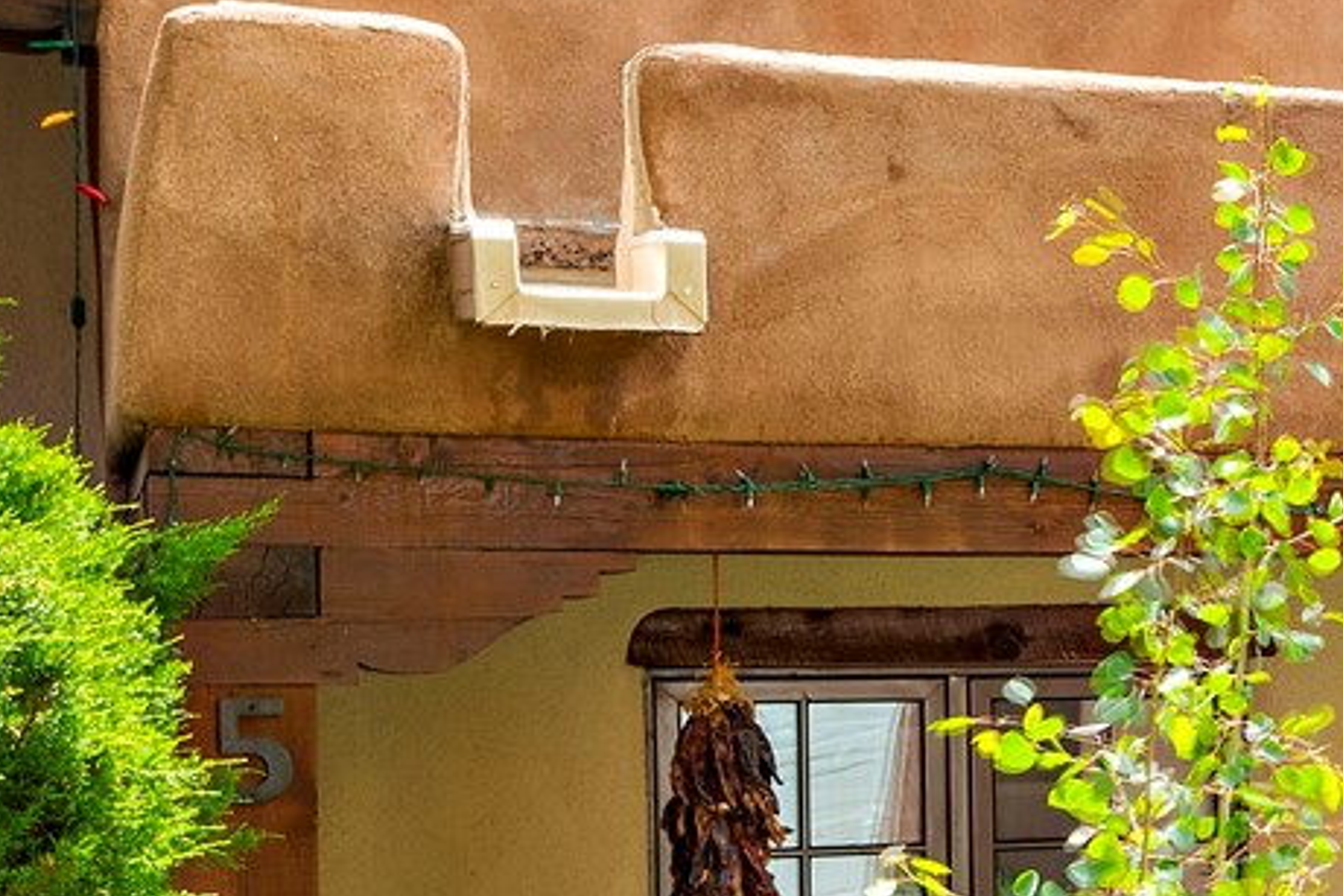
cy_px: 632
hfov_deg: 20.5
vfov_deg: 16.0
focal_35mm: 85
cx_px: 2004
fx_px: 3172
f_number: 11
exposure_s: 1/45
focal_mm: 18
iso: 140
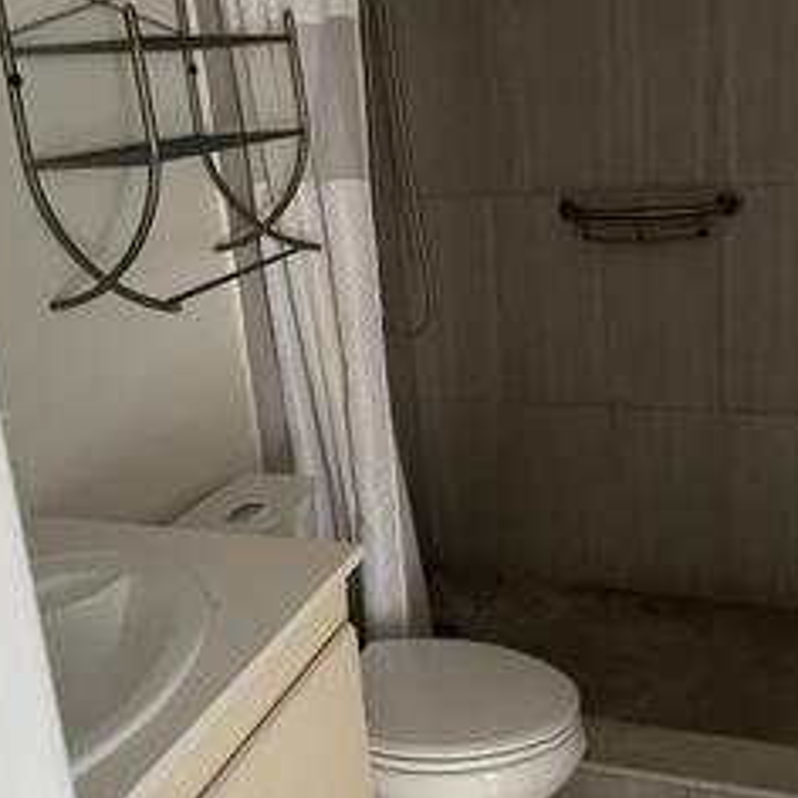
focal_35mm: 39
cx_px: 470
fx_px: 1017
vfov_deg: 42.6
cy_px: 314
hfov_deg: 42.7
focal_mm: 4.2
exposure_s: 1/32
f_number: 1.6
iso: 640
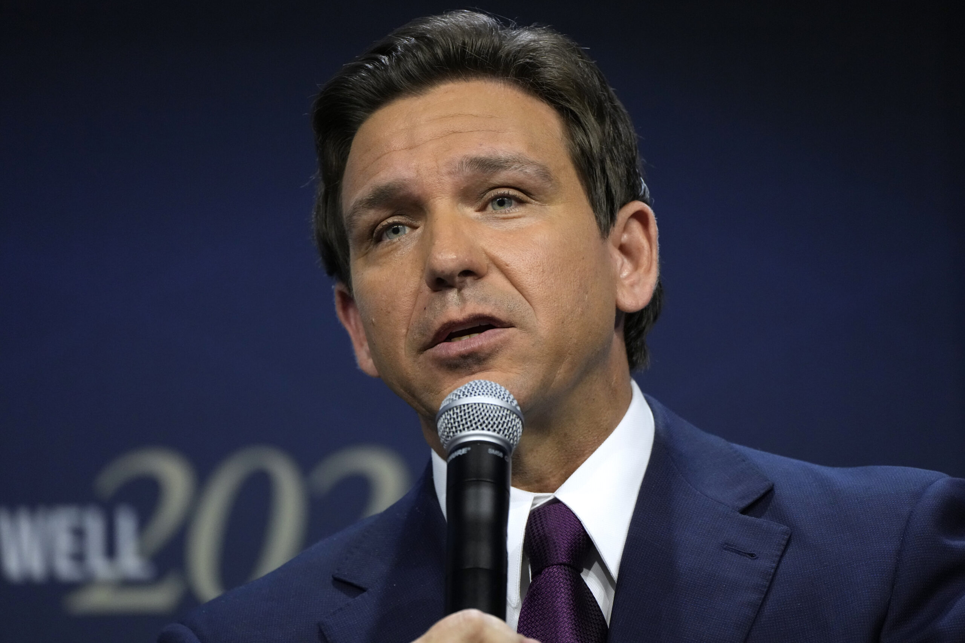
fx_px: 10079
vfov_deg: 3.7
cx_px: 482
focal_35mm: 376
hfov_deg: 5.5
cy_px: 322
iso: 4000
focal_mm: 376
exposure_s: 1/400
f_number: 5.6
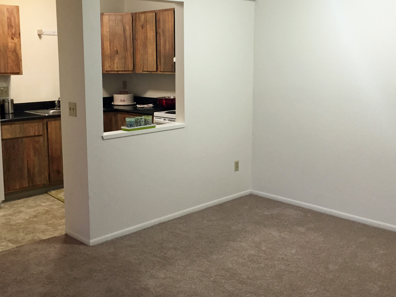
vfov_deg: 35.9
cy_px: 127
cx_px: 182
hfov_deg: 46.8
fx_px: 458
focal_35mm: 40
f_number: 2.2
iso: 100
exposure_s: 1/30
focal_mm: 4.15
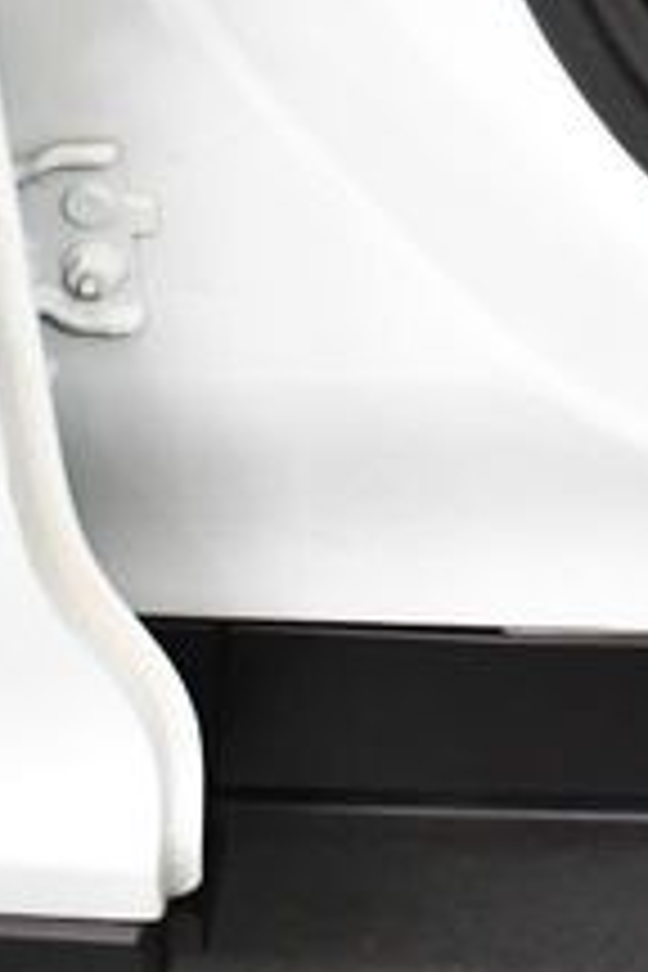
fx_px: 2889
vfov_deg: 18.8
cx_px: 1066
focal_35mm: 107
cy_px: 128
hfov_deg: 12.0
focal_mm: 18
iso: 2200
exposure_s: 1/125
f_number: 3.5
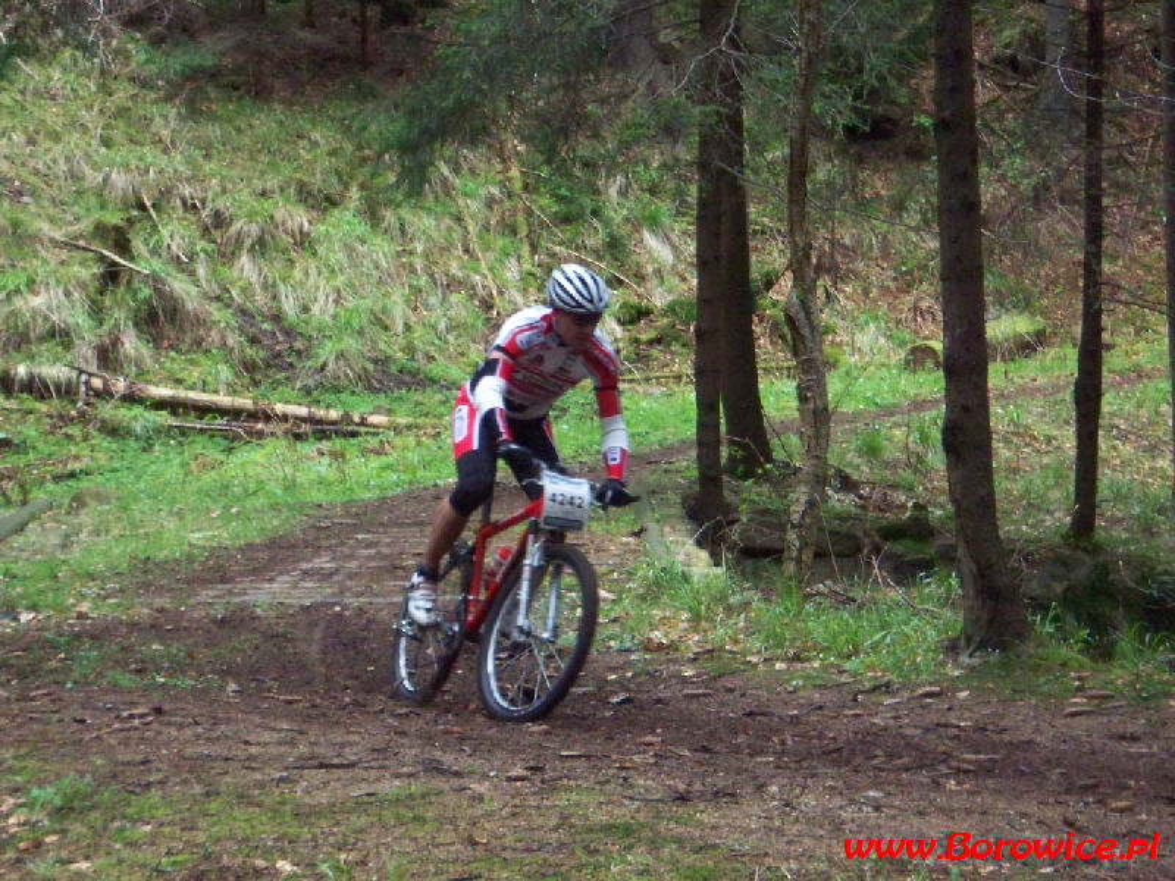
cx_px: 588
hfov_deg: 16.8
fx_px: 3971
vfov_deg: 12.7
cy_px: 440
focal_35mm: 117
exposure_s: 1/200
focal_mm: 19.2
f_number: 4.4
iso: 400
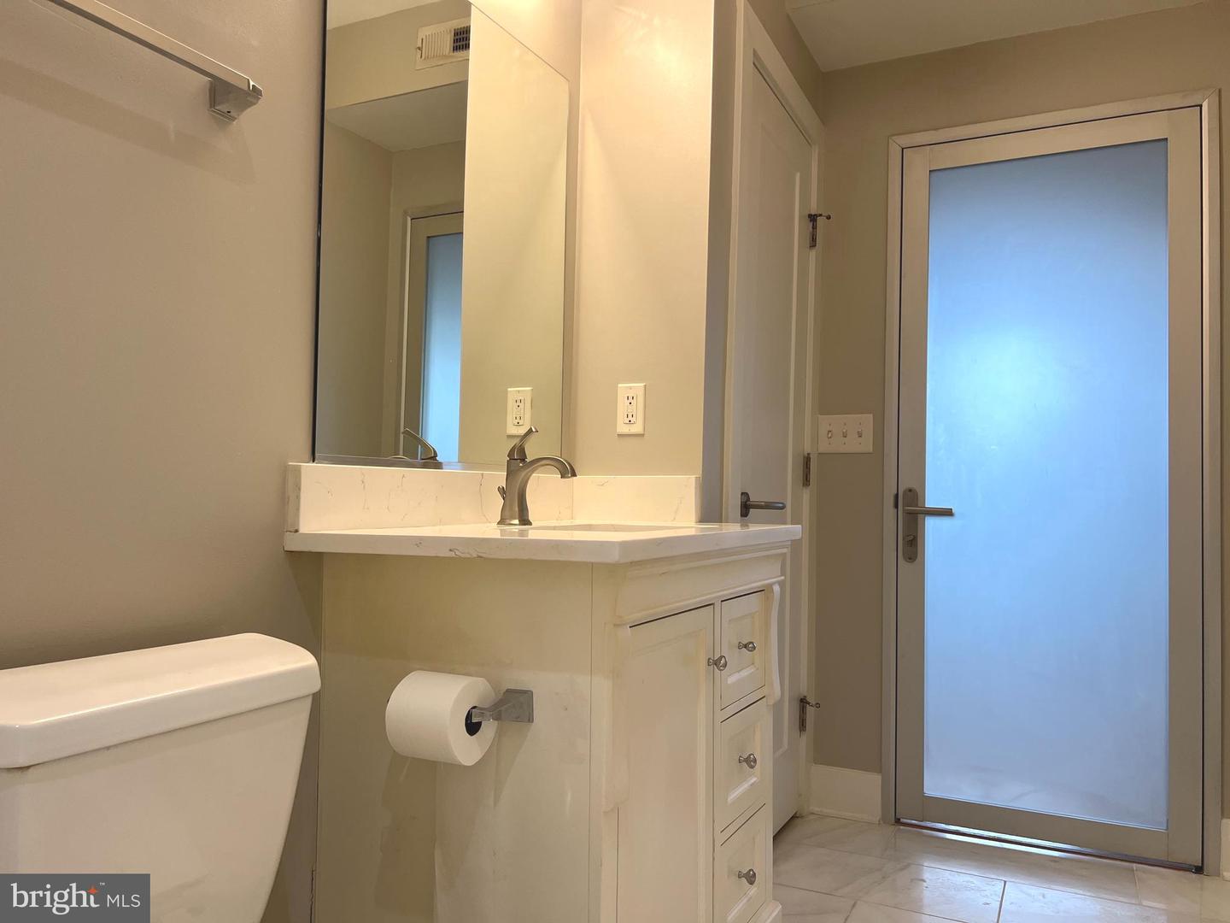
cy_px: 462
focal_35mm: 26
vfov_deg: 53.1
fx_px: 924
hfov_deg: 67.3
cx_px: 615
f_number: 1.5
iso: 125
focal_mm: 5.7
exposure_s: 1/120
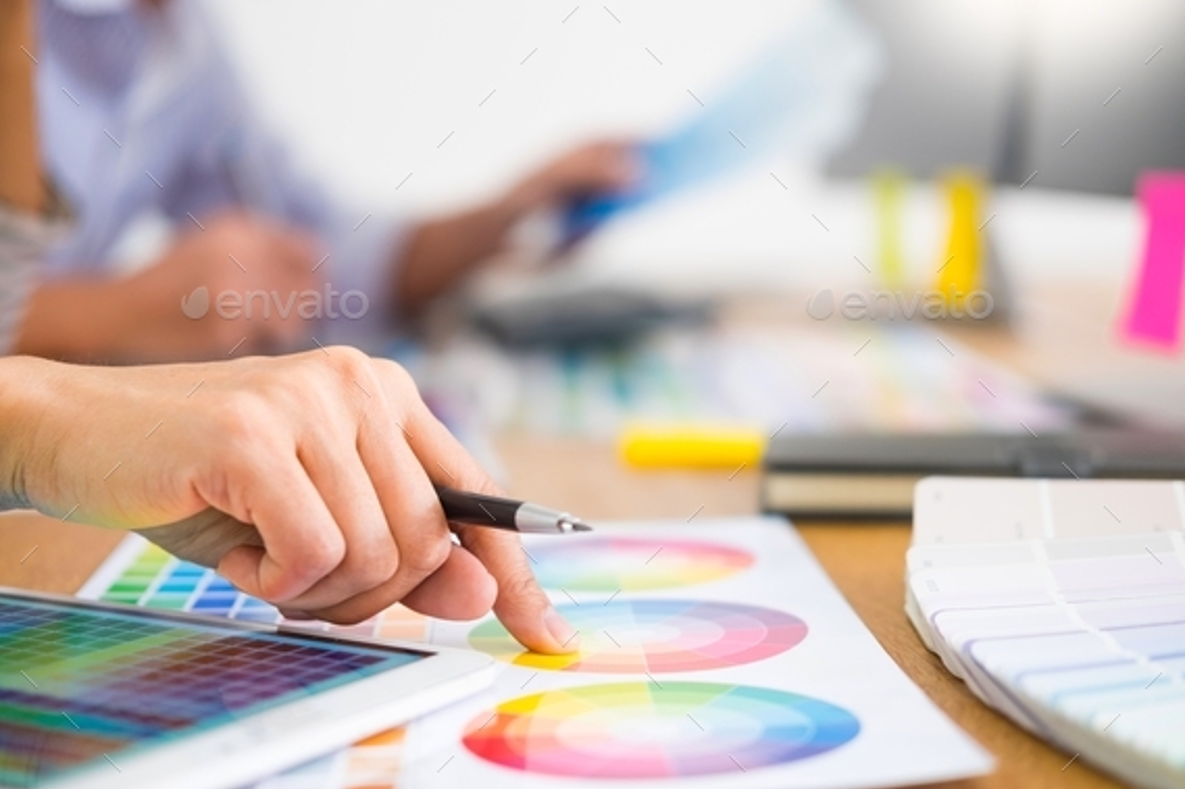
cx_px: 581
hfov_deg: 36.3
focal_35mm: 55
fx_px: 1810
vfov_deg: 24.6
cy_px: 401
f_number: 2
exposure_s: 1/125
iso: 400
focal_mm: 35
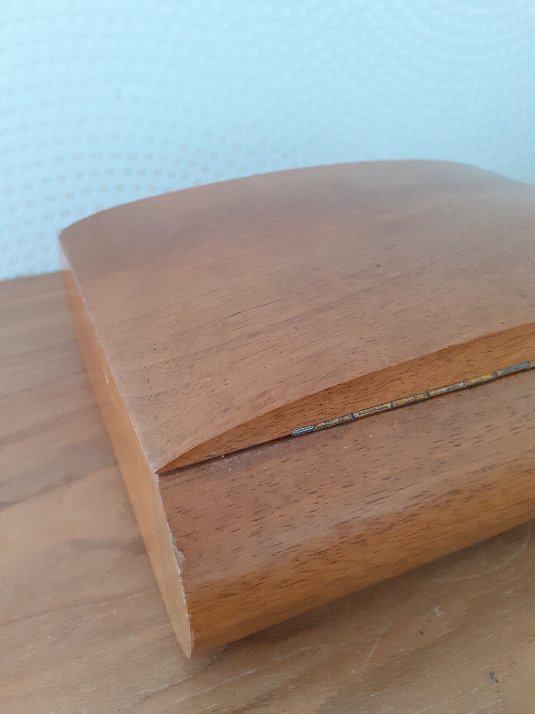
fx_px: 556
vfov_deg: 65.3
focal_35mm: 27
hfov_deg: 51.4
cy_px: 357
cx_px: 268
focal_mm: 3.6
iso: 200
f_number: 1.9
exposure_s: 1/50
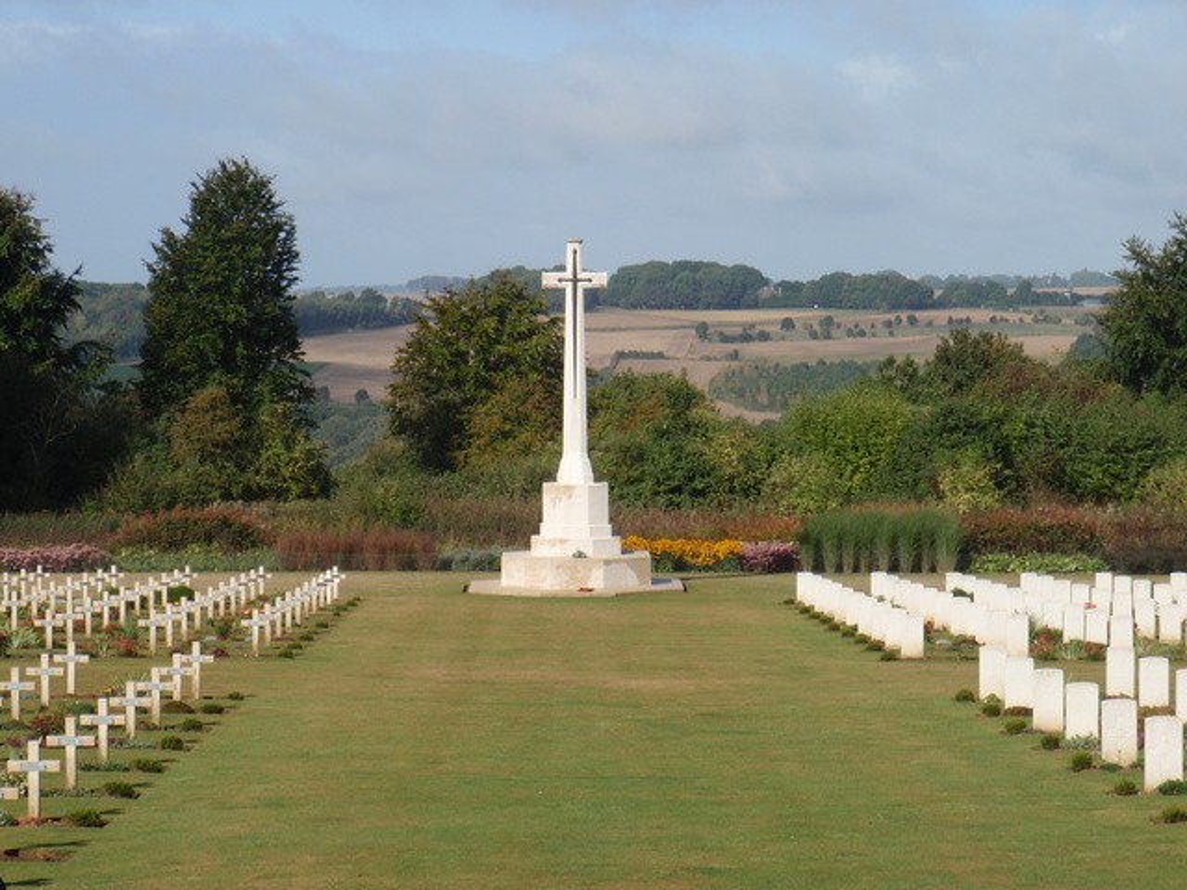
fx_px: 3498
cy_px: 445
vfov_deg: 14.5
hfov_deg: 19.3
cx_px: 594
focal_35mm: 102
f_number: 6.3
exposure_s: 1/250
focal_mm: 18.2
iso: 64
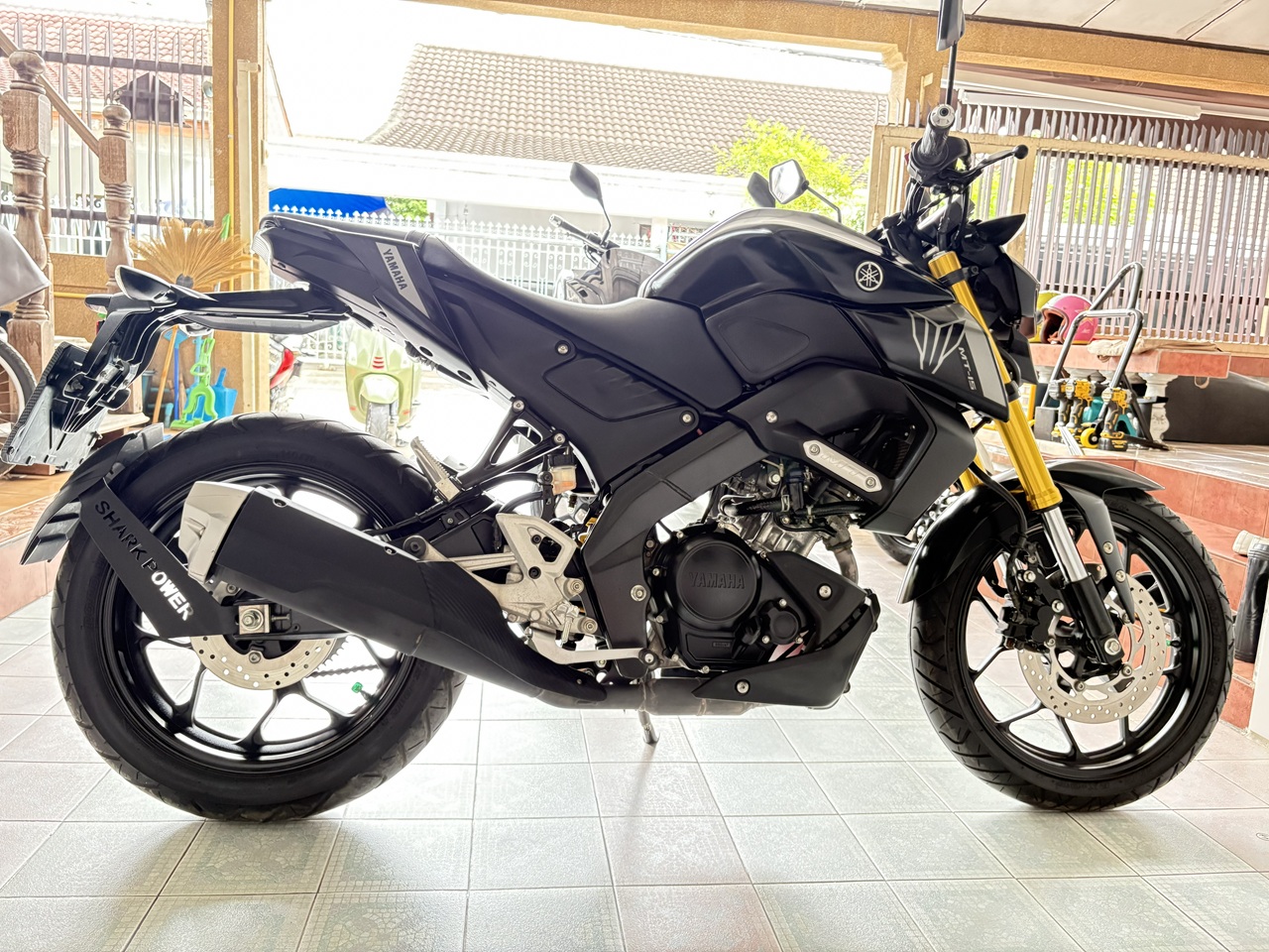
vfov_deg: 53.1
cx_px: 634
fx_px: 953
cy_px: 476
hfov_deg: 67.3
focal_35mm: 26
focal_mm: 5.96
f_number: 1.6
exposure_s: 1/60
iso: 500
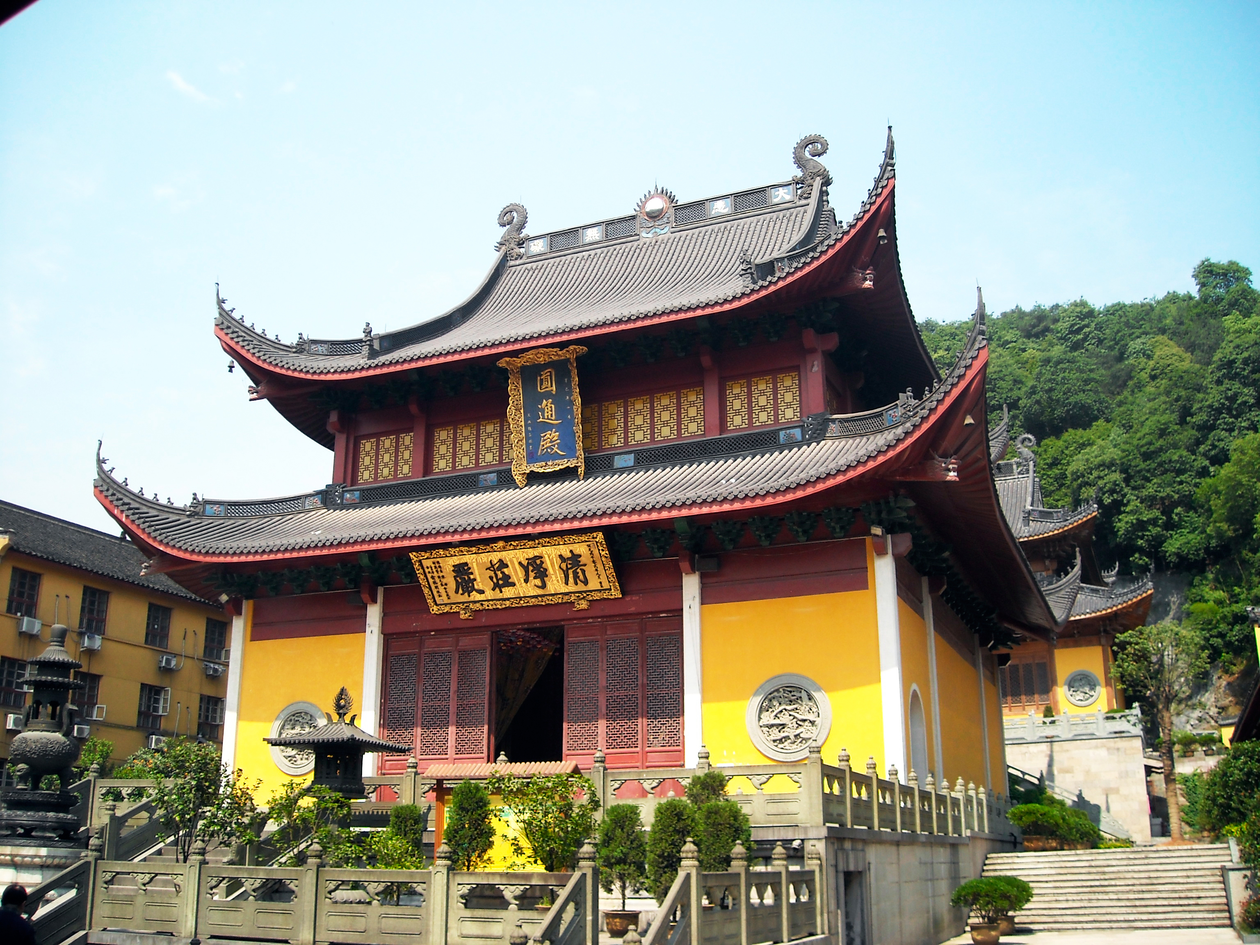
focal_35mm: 35
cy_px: 472
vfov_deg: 40.7
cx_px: 630
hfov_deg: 52.6
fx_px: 1274
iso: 64
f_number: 5.6
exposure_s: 1/135
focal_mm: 5.7
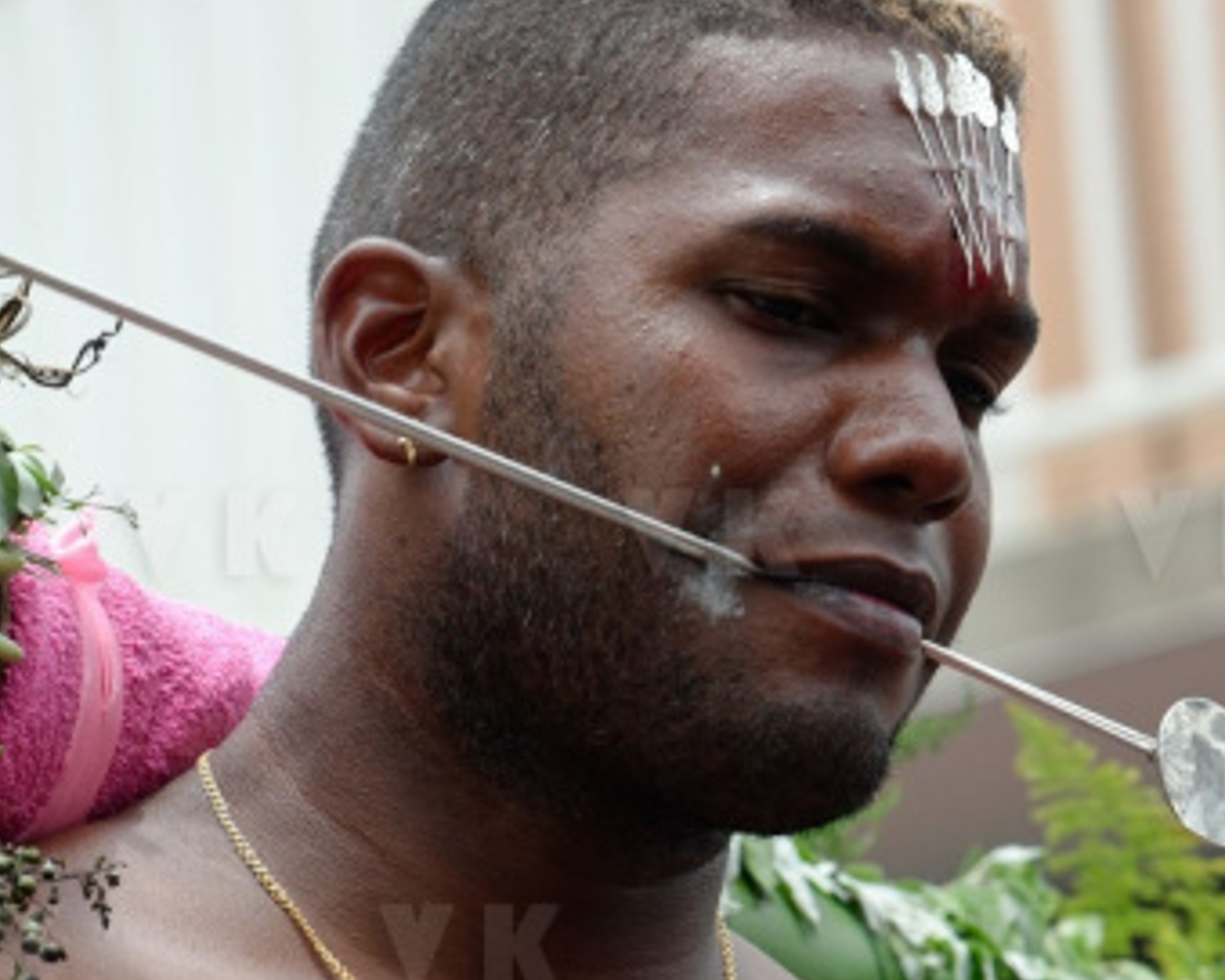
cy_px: 1031
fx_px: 11266
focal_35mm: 311
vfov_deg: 5.0
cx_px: 710
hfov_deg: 6.2
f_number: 6.3
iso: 200
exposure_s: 1/400
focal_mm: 125
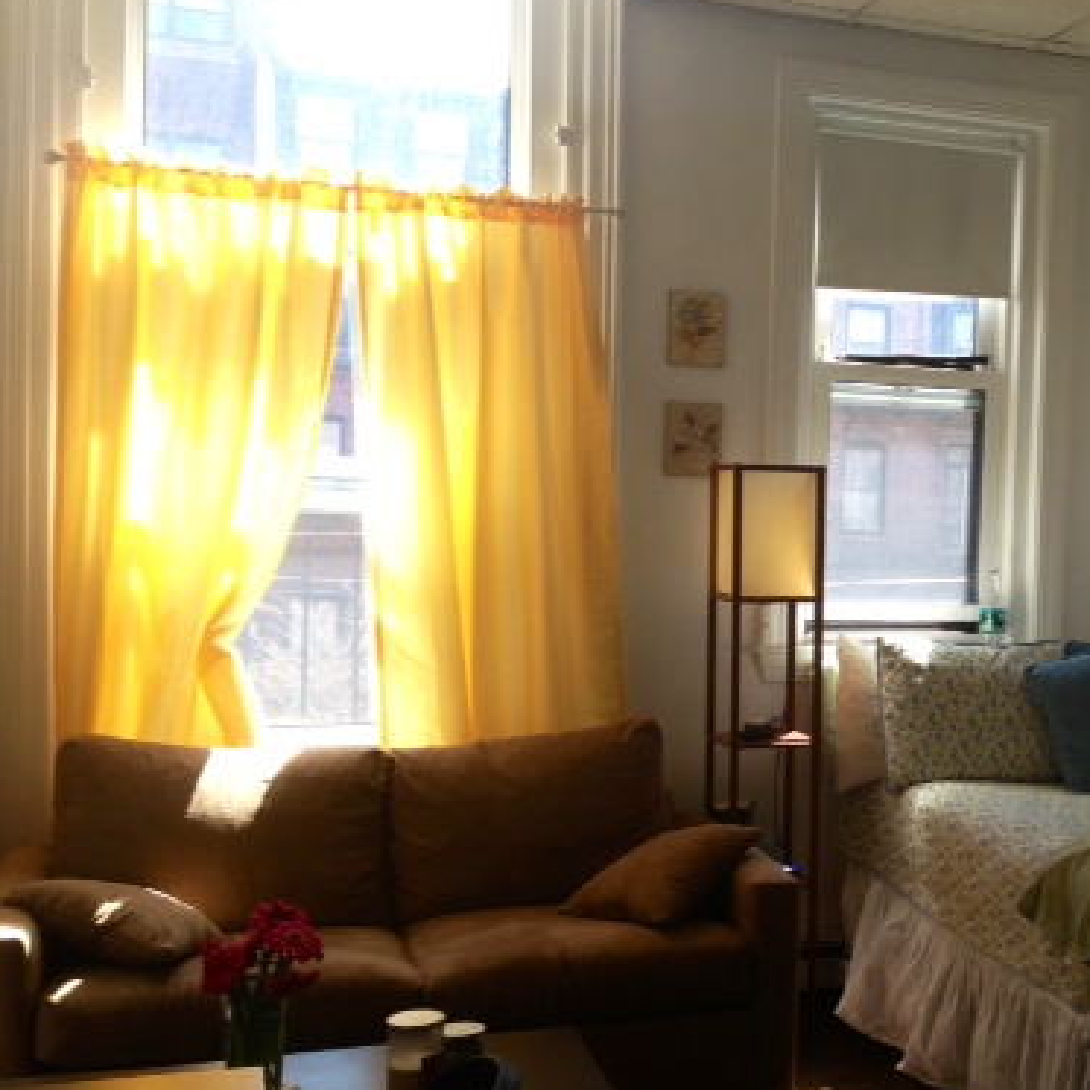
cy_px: 567
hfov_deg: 32.7
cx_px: 932
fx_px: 1781
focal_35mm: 50
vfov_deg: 34.0
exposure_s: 1/120
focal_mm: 4.13
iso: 64
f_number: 2.4
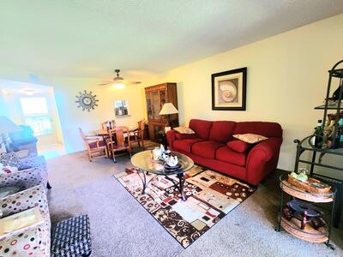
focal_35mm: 13
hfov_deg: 106.2
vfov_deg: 89.9
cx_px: 172
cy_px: 128
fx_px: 129
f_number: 2.2
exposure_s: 1/30
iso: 320
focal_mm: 2.2
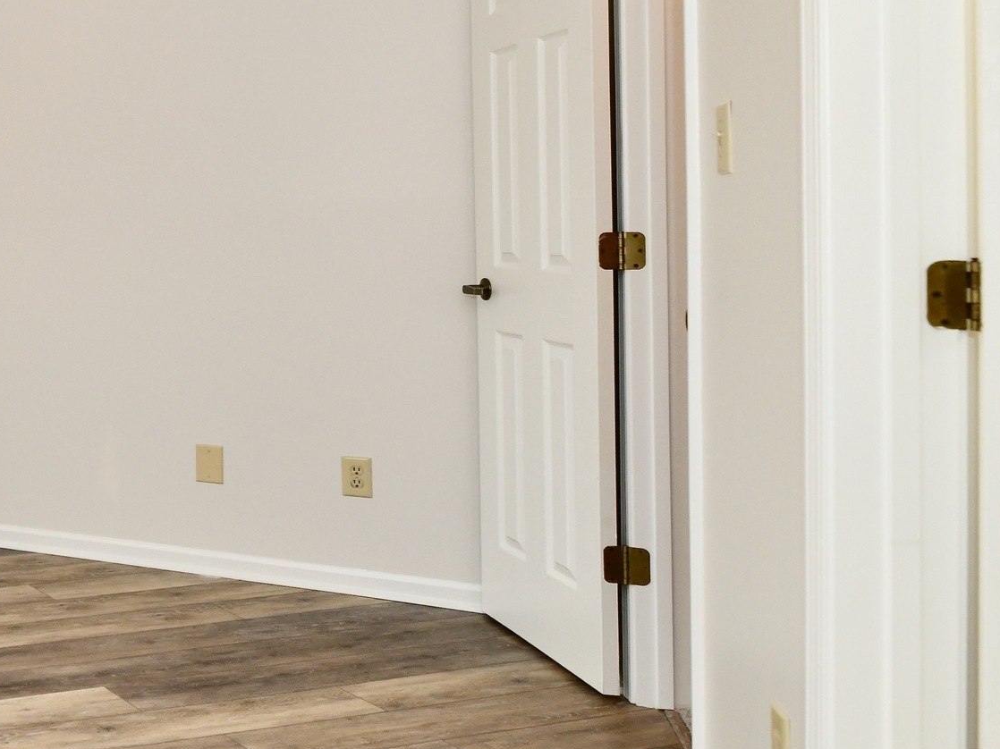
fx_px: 1069
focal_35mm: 37
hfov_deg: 33.8
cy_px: 242
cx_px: -341
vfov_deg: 38.2
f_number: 6.3
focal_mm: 14
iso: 640
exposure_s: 1/160
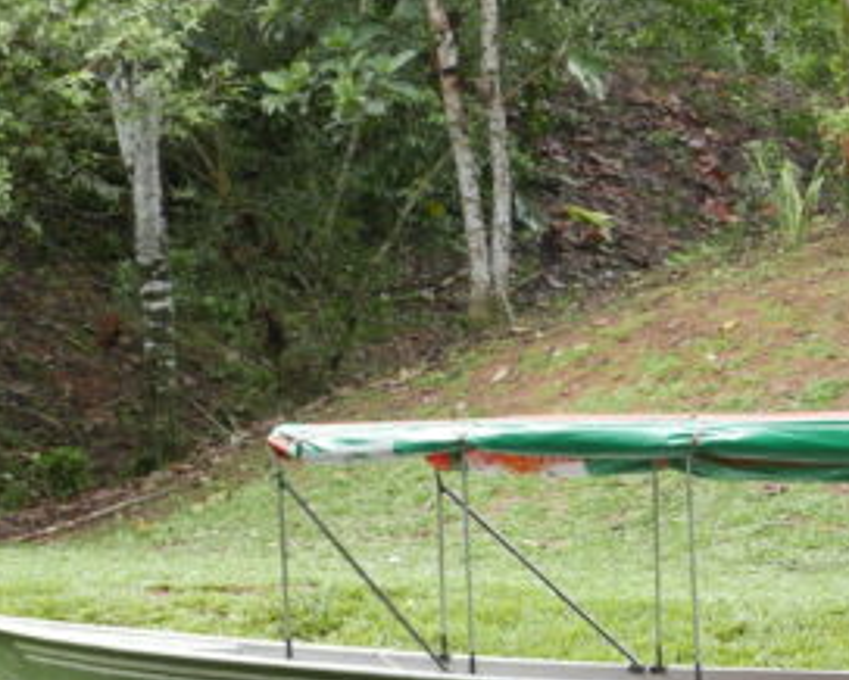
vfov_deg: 7.6
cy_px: 342
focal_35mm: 205
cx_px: 1267
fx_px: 5155
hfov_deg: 9.2
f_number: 2.8
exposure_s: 1/125
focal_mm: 26.3
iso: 200
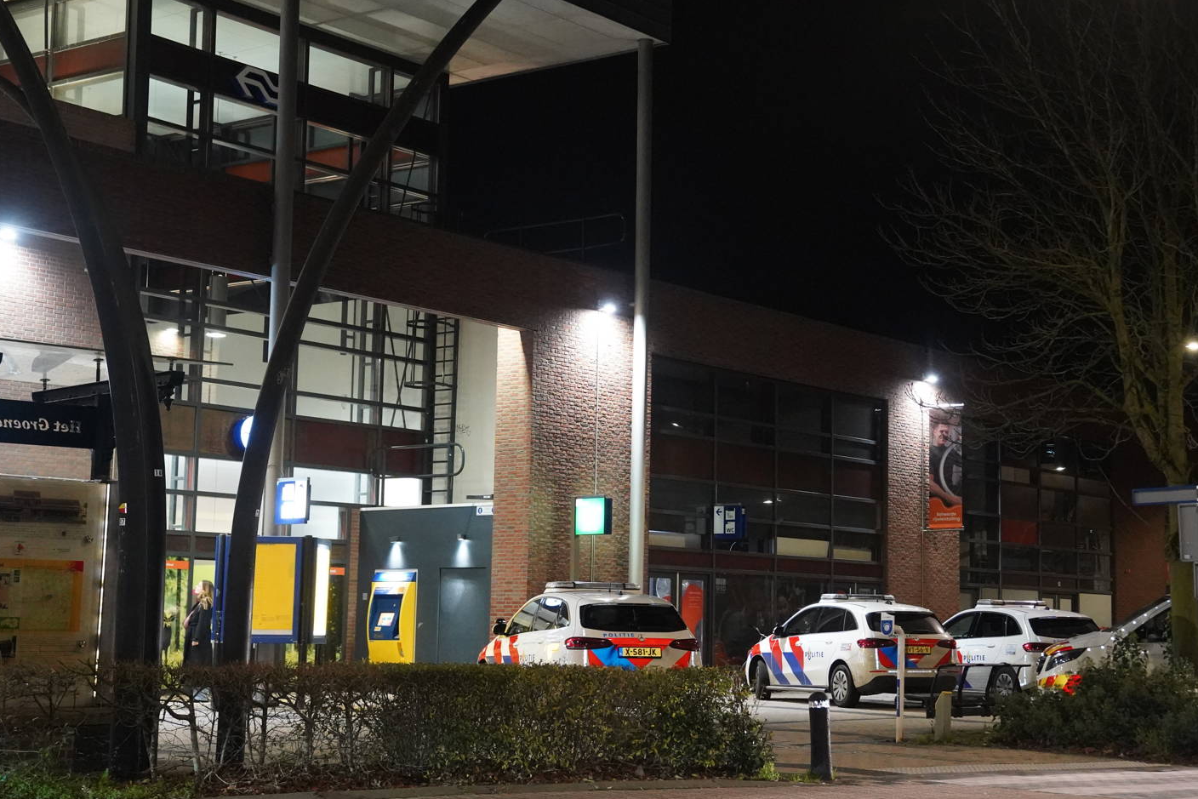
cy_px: 399
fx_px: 1997
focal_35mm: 60
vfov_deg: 22.6
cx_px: 729
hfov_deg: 33.3
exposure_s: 1/80
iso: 10000
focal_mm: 44
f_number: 3.2
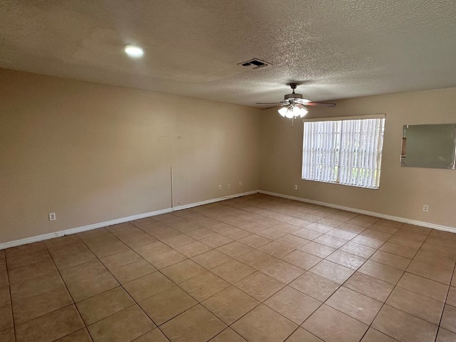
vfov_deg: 68.7
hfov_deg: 84.5
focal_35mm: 19
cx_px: 245
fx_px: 250
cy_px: 170
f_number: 2.2
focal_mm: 2.22
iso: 250
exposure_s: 1/120
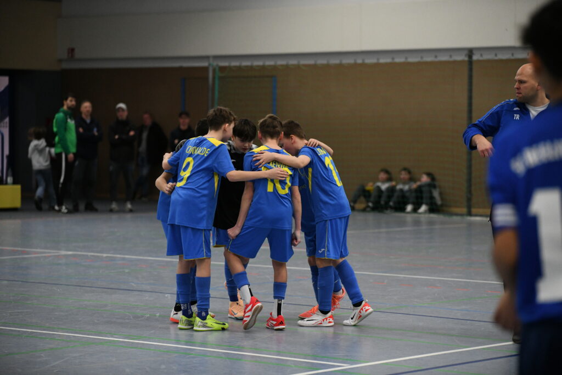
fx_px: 1811
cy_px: 188
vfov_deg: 11.8
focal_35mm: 116
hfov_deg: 17.6
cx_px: 281
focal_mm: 116
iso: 5000
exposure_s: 1/800
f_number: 2.8
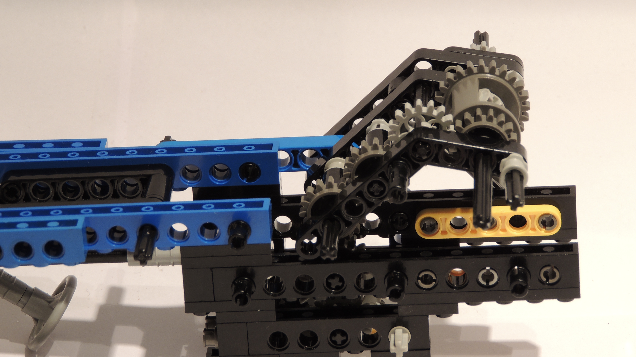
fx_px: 3406
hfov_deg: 10.7
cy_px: 136
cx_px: 318
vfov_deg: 6.0
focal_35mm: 202
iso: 100
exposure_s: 1/2.5
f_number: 4.6
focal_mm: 33
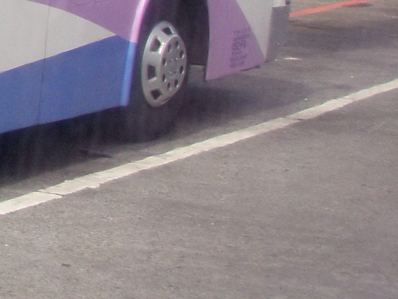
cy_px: -121
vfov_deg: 9.1
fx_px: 1840
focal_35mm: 160
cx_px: -374
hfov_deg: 11.3
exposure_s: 1/500
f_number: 3.5
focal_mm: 6.7
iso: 200
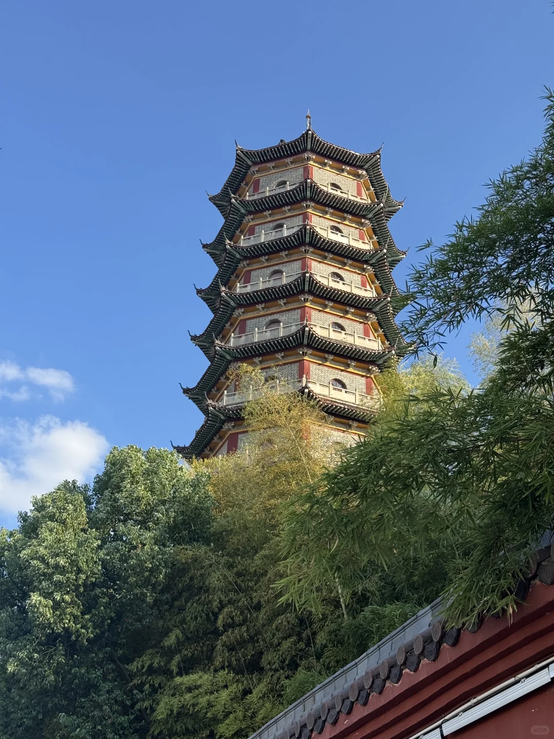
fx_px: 1024
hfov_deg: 30.3
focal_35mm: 48
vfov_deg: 39.7
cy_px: 370
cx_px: 277
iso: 64
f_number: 1.78
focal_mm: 6.76
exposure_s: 1/1818
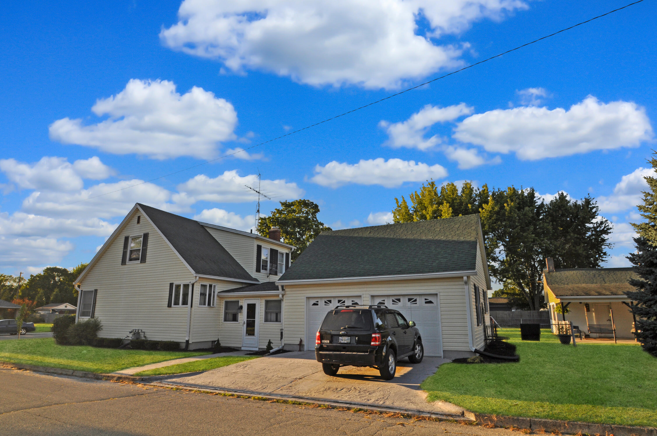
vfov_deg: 67.2
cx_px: 328
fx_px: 328
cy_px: 218
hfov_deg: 90.1
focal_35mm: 18
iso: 200
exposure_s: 1/200
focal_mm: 12
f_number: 10
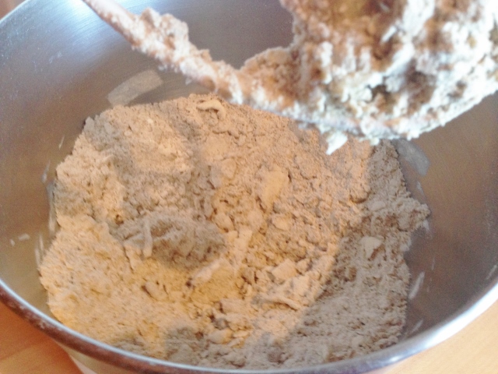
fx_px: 475
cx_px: 249
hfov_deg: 55.4
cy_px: 187
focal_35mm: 33
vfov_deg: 42.9
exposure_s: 1/20
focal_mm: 4.12
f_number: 2.4
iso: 200
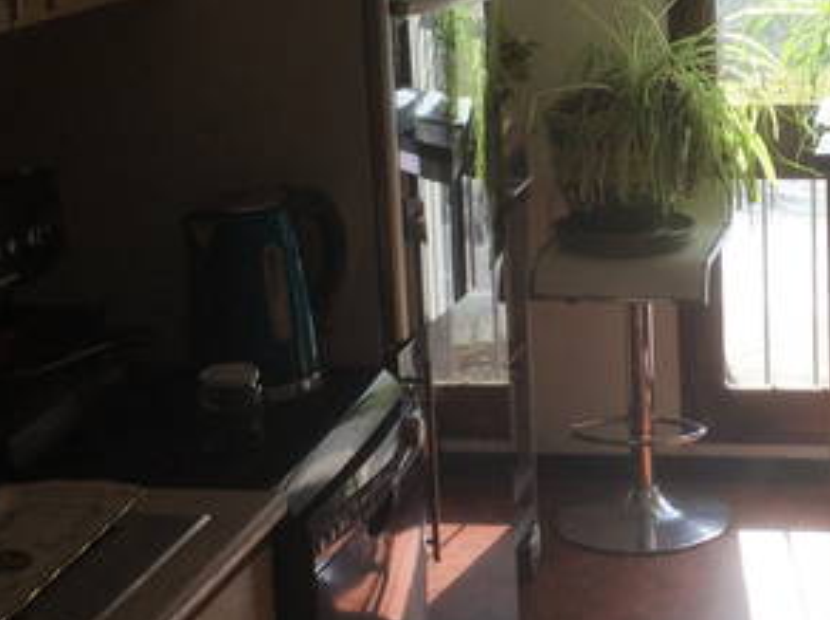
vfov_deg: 17.4
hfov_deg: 22.8
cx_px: 728
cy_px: 156
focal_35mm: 84
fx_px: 2011
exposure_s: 1/228
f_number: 2.4
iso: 25
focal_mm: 3.3
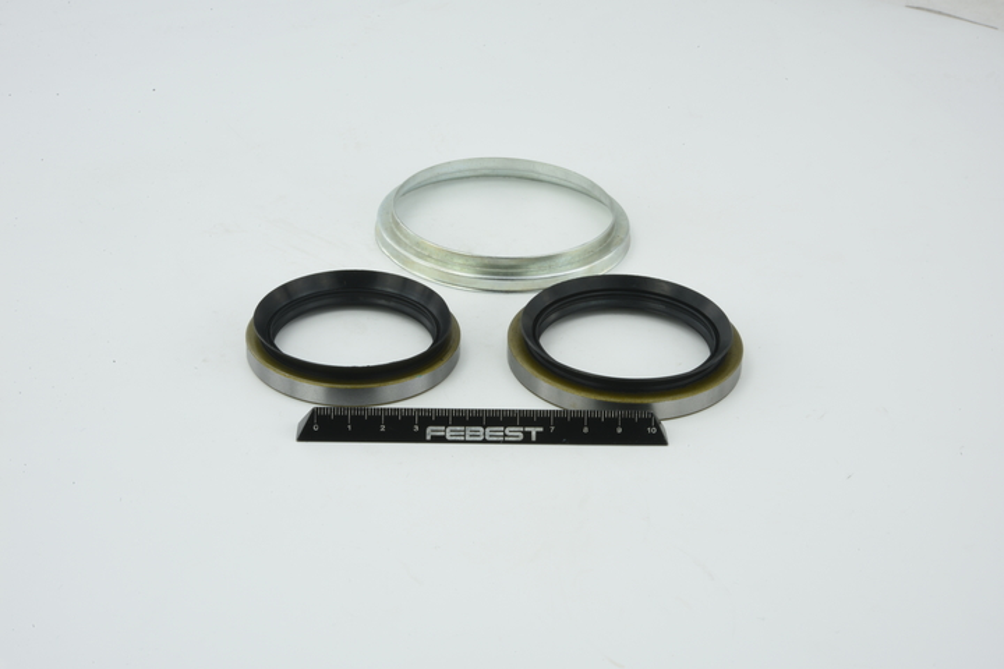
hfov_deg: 33.4
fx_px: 1673
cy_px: 334
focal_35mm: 60
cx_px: 502
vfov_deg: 22.6
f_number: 32
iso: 64
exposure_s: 1/2.5
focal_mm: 60
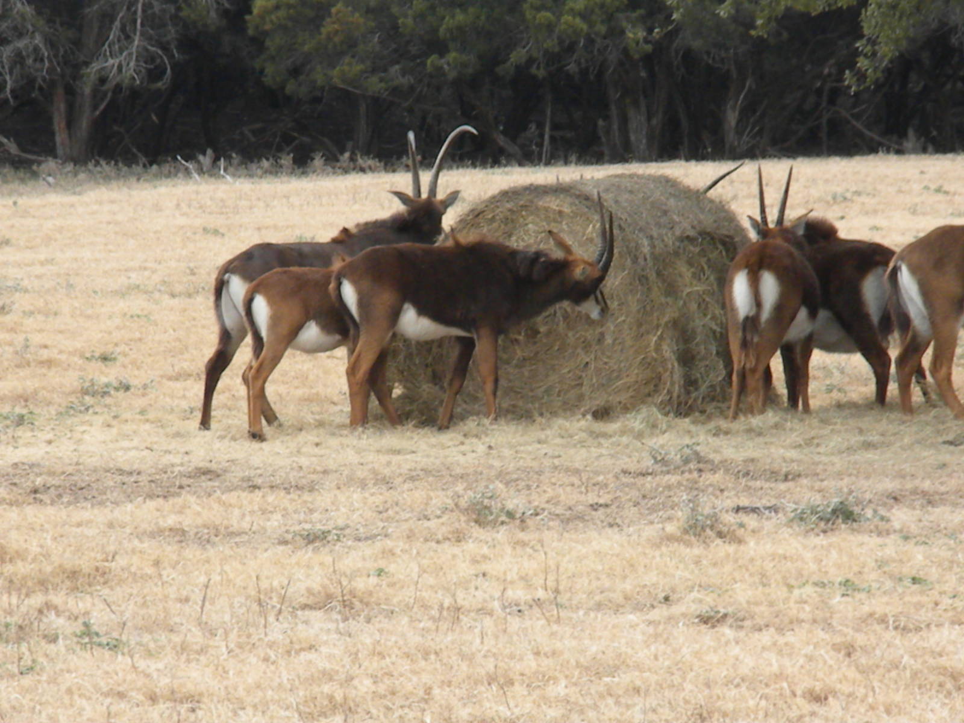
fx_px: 7241
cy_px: 362
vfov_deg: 5.7
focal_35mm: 260
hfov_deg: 7.6
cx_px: 482
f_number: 14
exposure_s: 1/91
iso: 640
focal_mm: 46.2
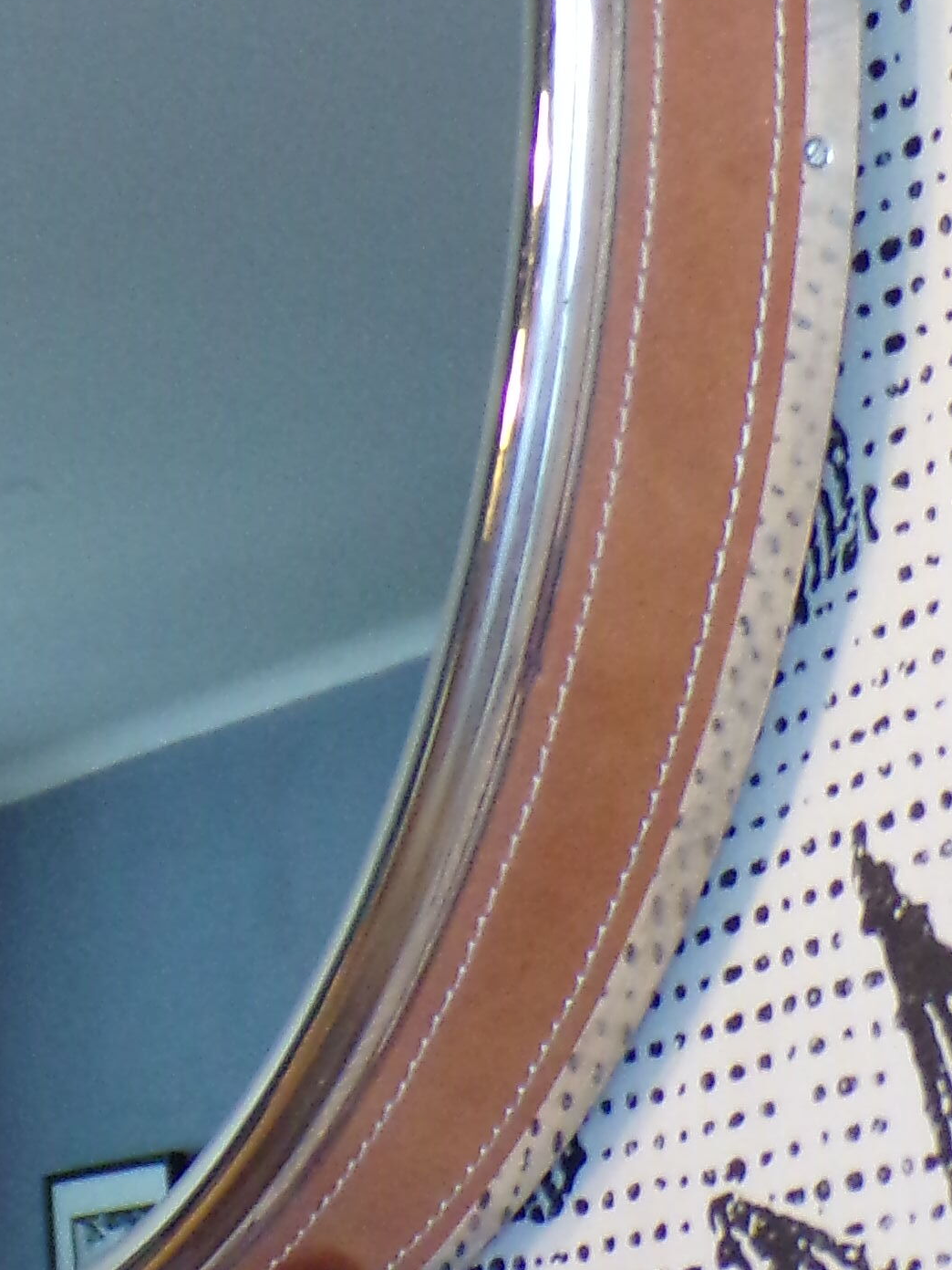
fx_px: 5097
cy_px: -203
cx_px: 11
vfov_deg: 13.8
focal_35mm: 139
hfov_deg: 10.6
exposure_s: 1/17
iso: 340
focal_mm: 7.6
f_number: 3.4
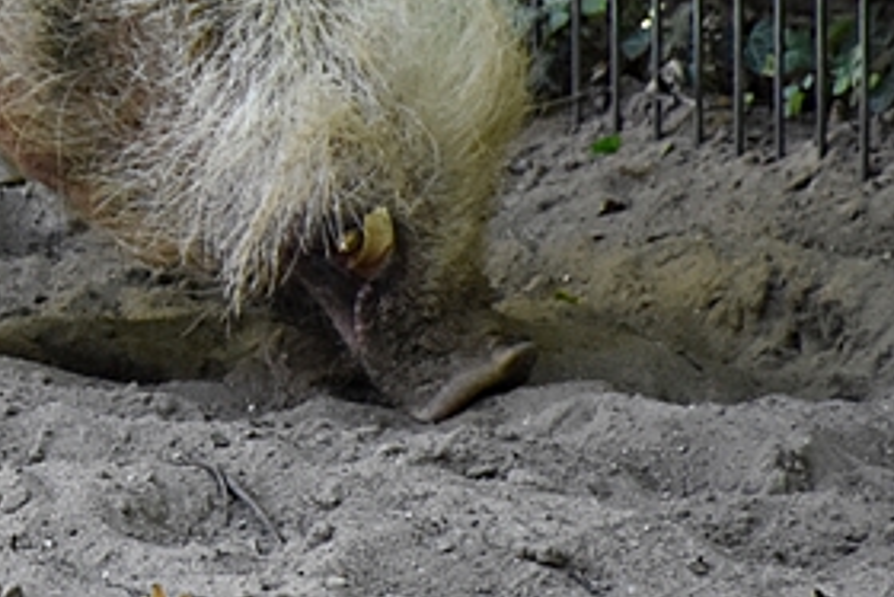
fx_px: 19056
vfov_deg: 1.8
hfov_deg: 2.7
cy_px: -62
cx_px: -511
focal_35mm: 767
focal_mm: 140
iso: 1800
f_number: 5.6
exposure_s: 1/125
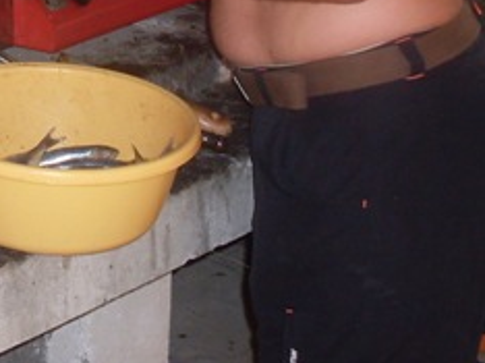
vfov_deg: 11.0
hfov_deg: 15.0
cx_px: 29
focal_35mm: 130
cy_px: -174
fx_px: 1820
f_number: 2.8
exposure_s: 1/45
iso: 100
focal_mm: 6.3
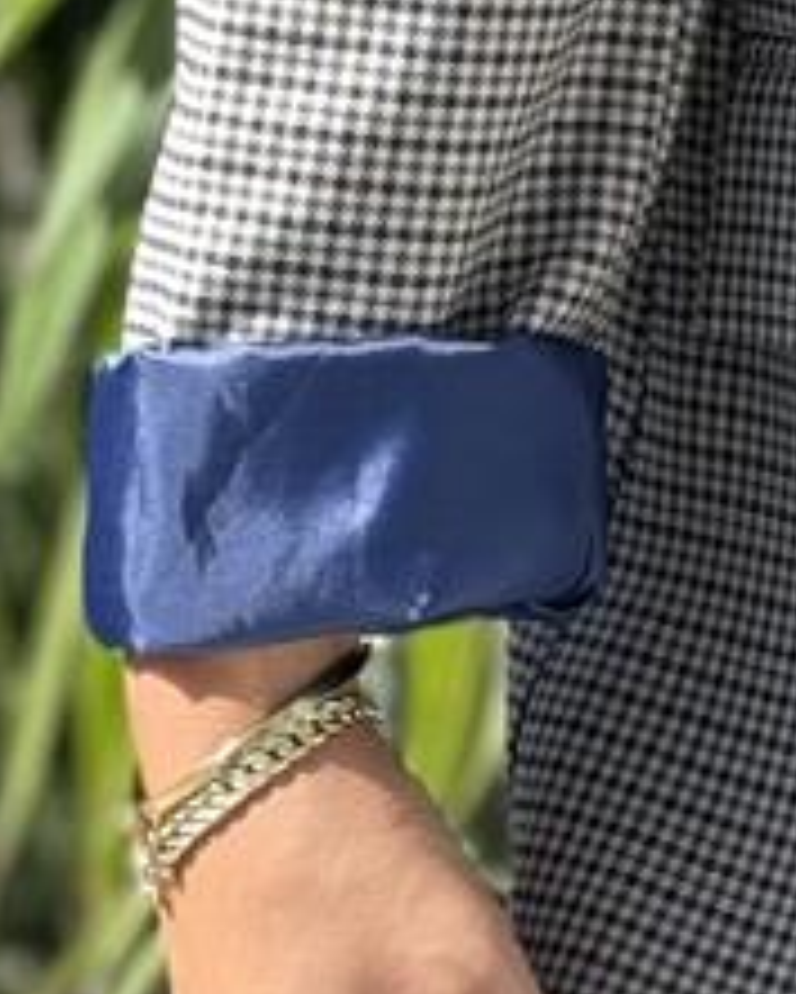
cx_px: 1561
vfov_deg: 6.7
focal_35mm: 283
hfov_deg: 5.4
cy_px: -785
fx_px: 8328
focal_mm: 6.76
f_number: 1.78
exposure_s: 1/407
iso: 64
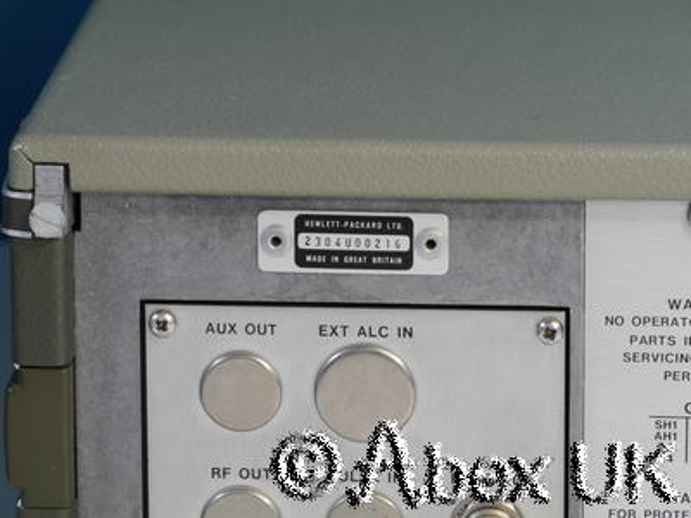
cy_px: 259
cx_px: 346
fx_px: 5589
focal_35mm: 280
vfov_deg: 5.3
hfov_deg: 7.1
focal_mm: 140
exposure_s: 1/3.2
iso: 400
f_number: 13
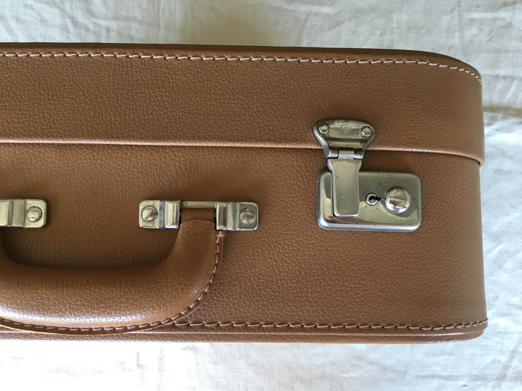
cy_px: 196
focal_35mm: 29
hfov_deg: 61.7
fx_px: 437
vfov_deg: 48.2
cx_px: 261
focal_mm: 4.15
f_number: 2.2
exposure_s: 1/33
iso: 50
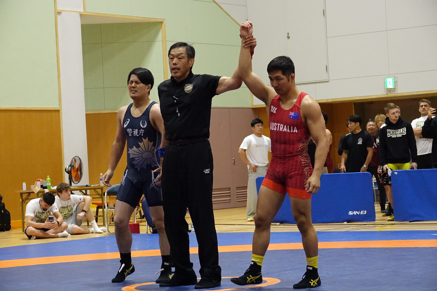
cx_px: 218
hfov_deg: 19.1
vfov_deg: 12.8
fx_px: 1299
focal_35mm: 107
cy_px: 146
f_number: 4
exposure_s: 1/400
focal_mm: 39.42
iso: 4000
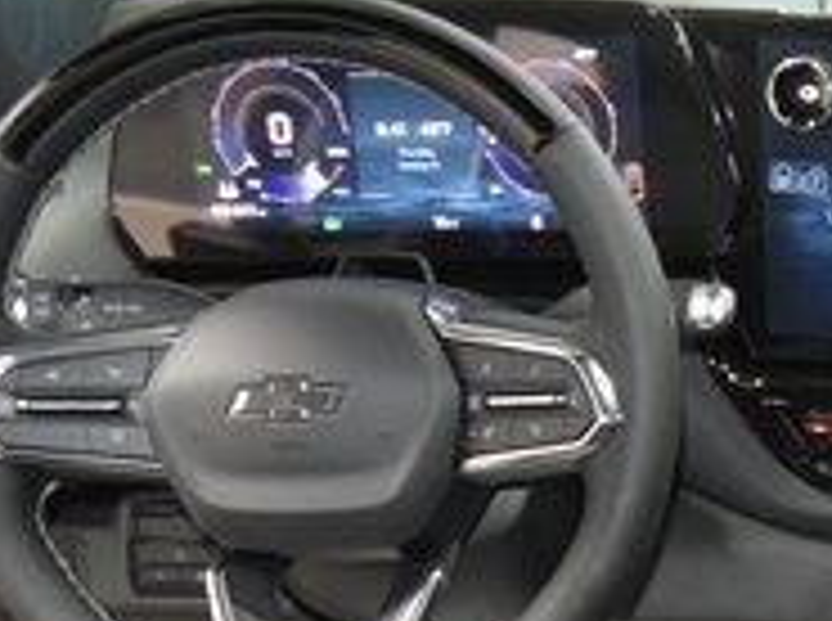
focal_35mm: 90
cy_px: 857
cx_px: 1205
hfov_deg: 19.4
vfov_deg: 15.4
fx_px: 2159
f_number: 3.5
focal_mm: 18
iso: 3200
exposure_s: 1/50
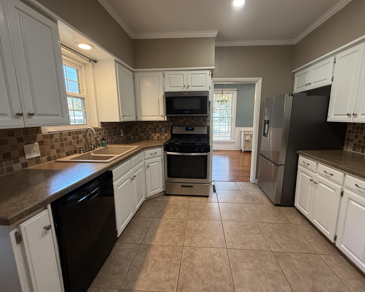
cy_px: 144
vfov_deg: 84.0
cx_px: 193
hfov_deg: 96.7
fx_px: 162
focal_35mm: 15
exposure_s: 1/120
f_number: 2.2
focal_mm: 2.22
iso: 400
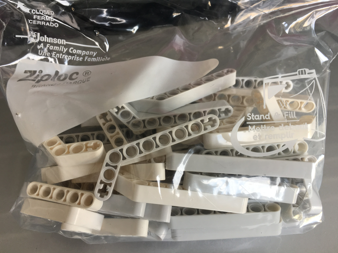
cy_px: 126
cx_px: 169
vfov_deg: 48.2
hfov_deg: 61.7
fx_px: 283
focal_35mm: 29
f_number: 2.2
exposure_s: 1/60
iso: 25
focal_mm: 4.15
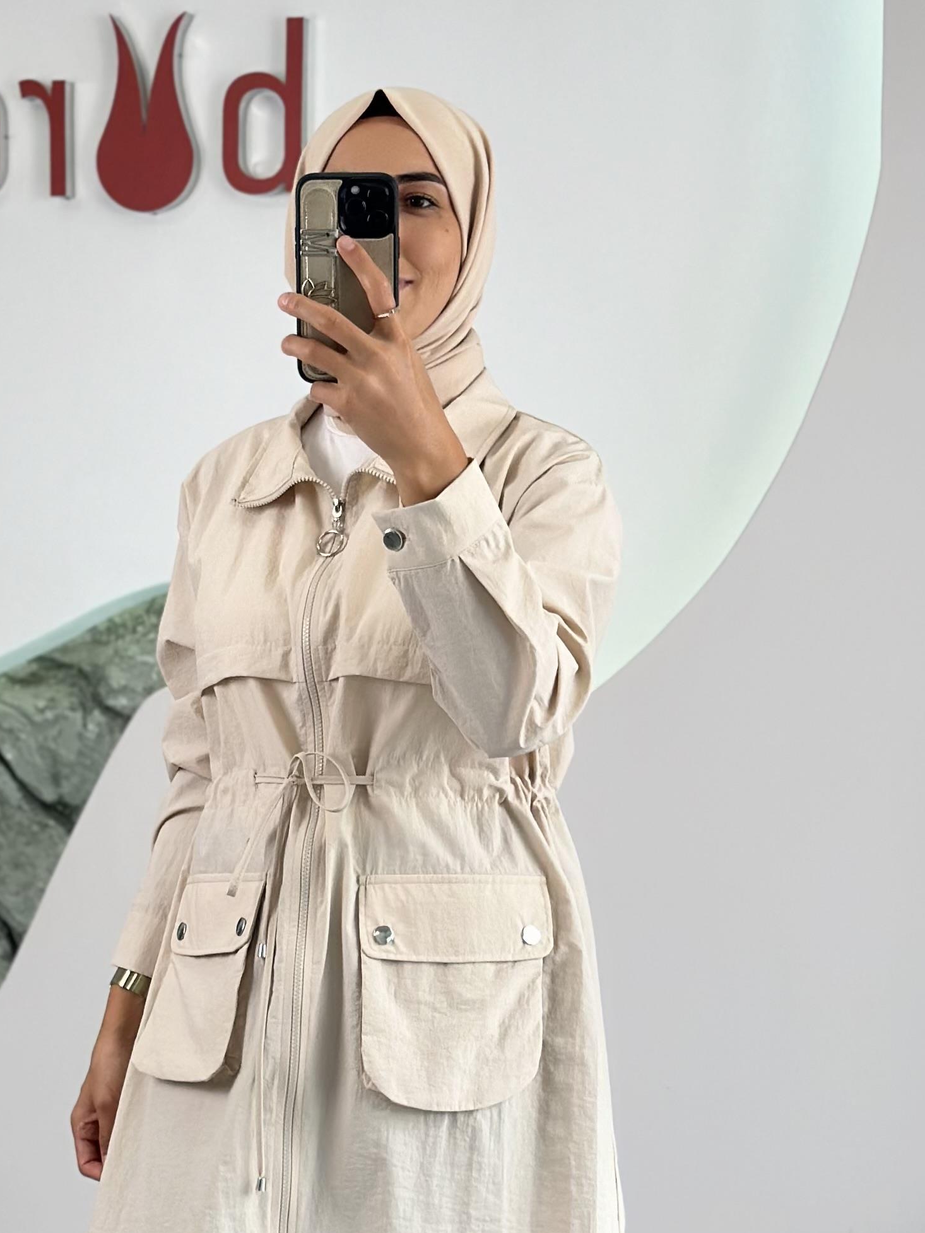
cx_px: 300
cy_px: 787
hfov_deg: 14.9
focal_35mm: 99
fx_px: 3528
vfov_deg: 19.8
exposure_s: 1/252
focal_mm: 6.86
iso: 80
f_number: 1.78
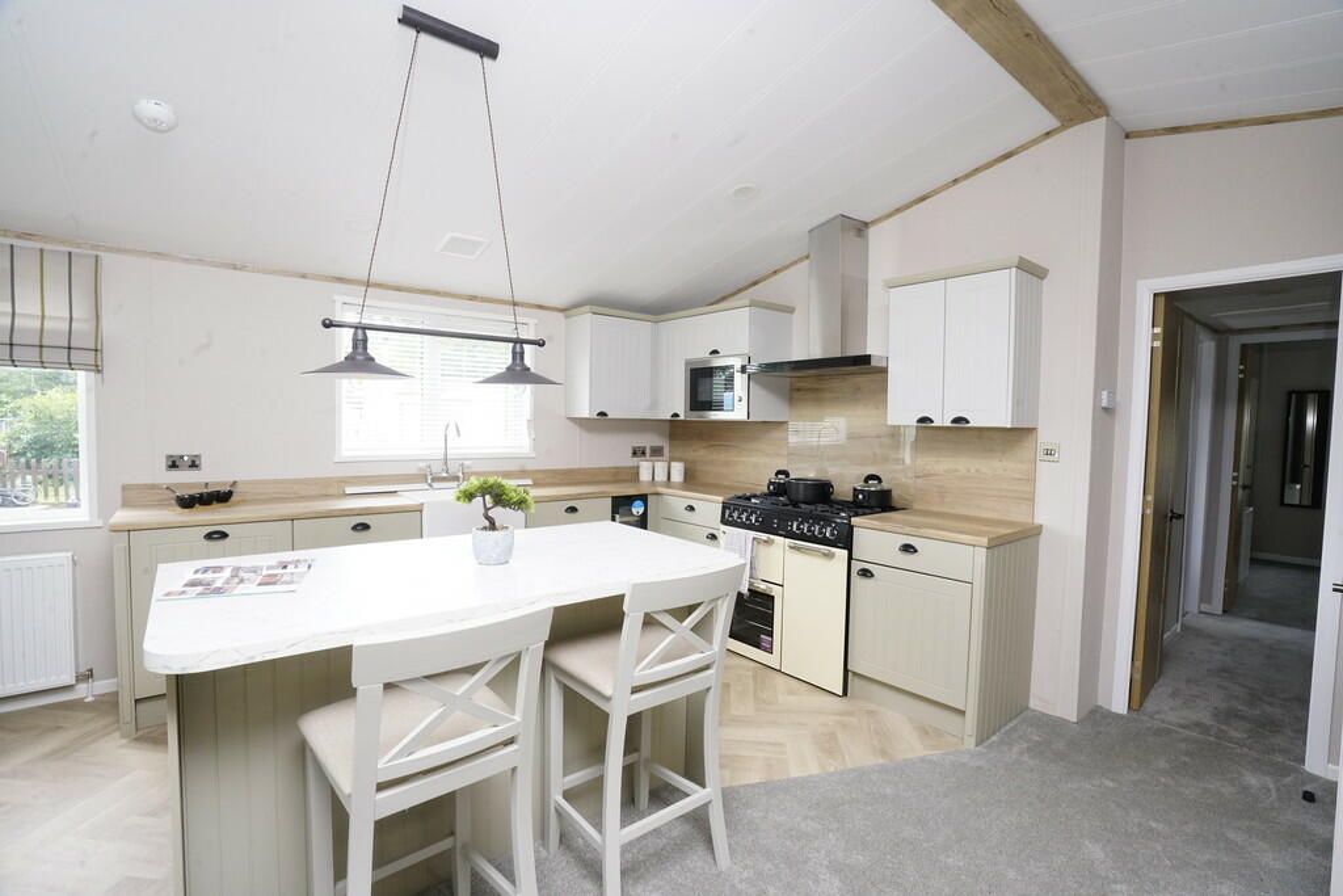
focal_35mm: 16
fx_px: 597
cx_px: 672
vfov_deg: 73.8
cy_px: 448
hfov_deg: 96.7
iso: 2000
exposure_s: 1/60
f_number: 14
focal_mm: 16
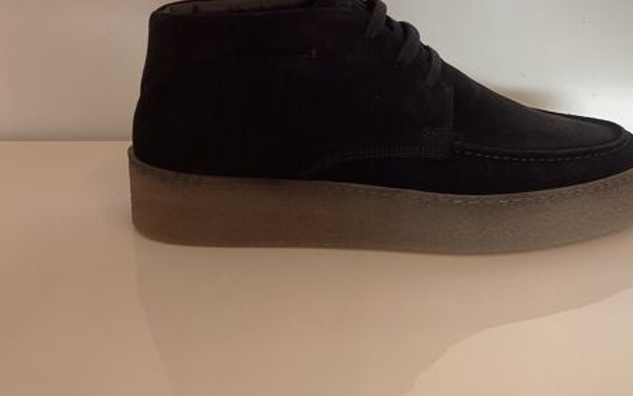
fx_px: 759
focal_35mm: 44
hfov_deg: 44.9
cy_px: 81
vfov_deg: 28.6
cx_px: 393
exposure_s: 1/50
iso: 50
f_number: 2.4
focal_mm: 3.3
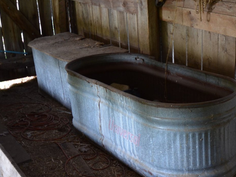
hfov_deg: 30.0
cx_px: 161
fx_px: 436
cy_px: 90
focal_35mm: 64
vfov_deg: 22.9
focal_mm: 24
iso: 800
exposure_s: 1/40
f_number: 4.5
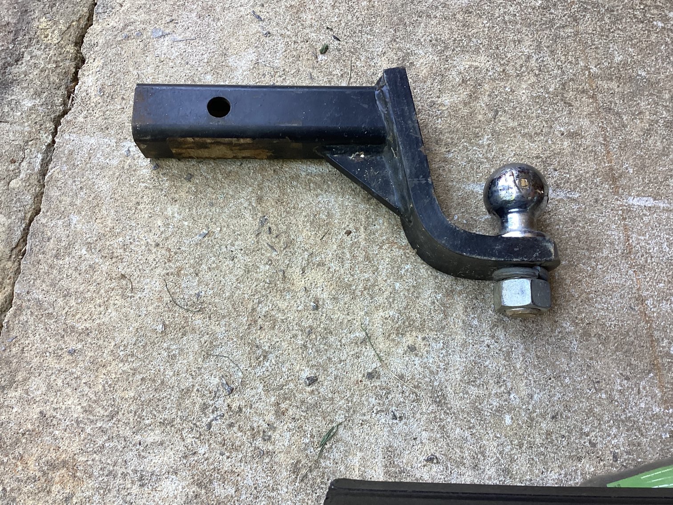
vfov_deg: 45.4
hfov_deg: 58.3
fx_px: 603
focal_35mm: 31
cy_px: 252
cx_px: 336
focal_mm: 3.3
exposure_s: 1/120
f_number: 2.4
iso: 80
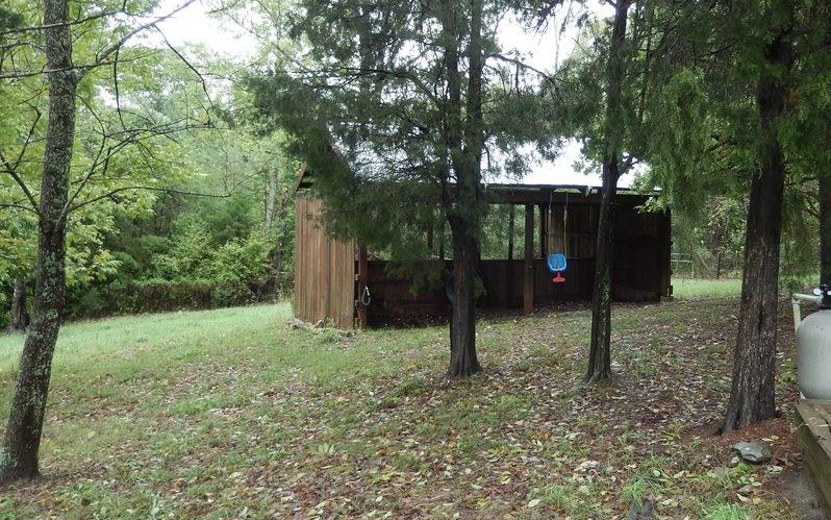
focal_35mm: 34
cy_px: 220
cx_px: 483
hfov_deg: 56.4
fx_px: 770
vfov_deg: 37.2
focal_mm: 4.5
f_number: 3.4
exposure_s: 1/30
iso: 140
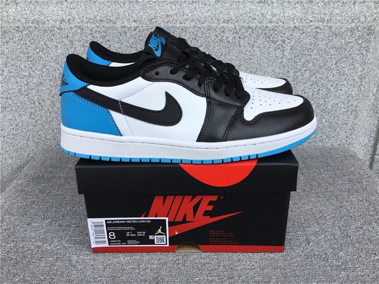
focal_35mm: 31
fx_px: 339
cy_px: 142
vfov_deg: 45.4
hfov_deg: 58.4
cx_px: 190
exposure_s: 1/458
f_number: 2.4
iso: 25
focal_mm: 3.3
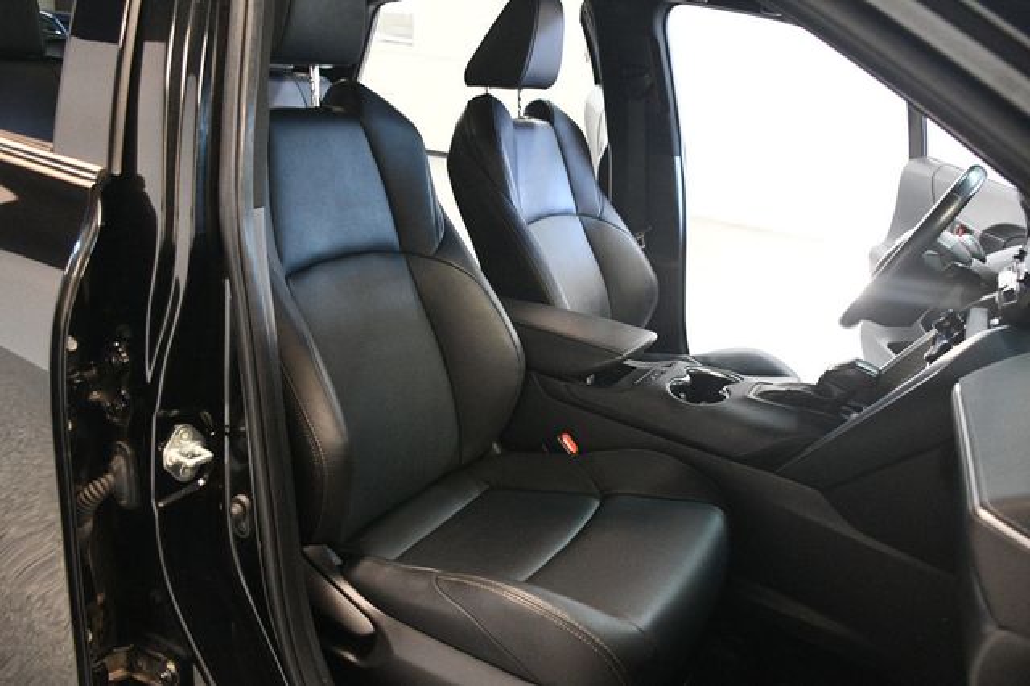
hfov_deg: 67.4
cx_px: 515
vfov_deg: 47.9
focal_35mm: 27
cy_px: 343
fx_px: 772
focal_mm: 18
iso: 4000
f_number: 3.5
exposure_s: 1/60
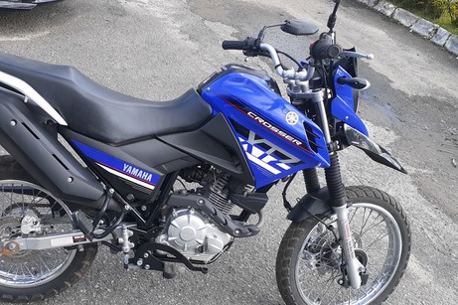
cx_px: 174
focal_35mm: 39
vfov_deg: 33.7
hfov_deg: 49.1
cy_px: 214
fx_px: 496
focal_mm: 3.6
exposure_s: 1/204
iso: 40
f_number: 1.9
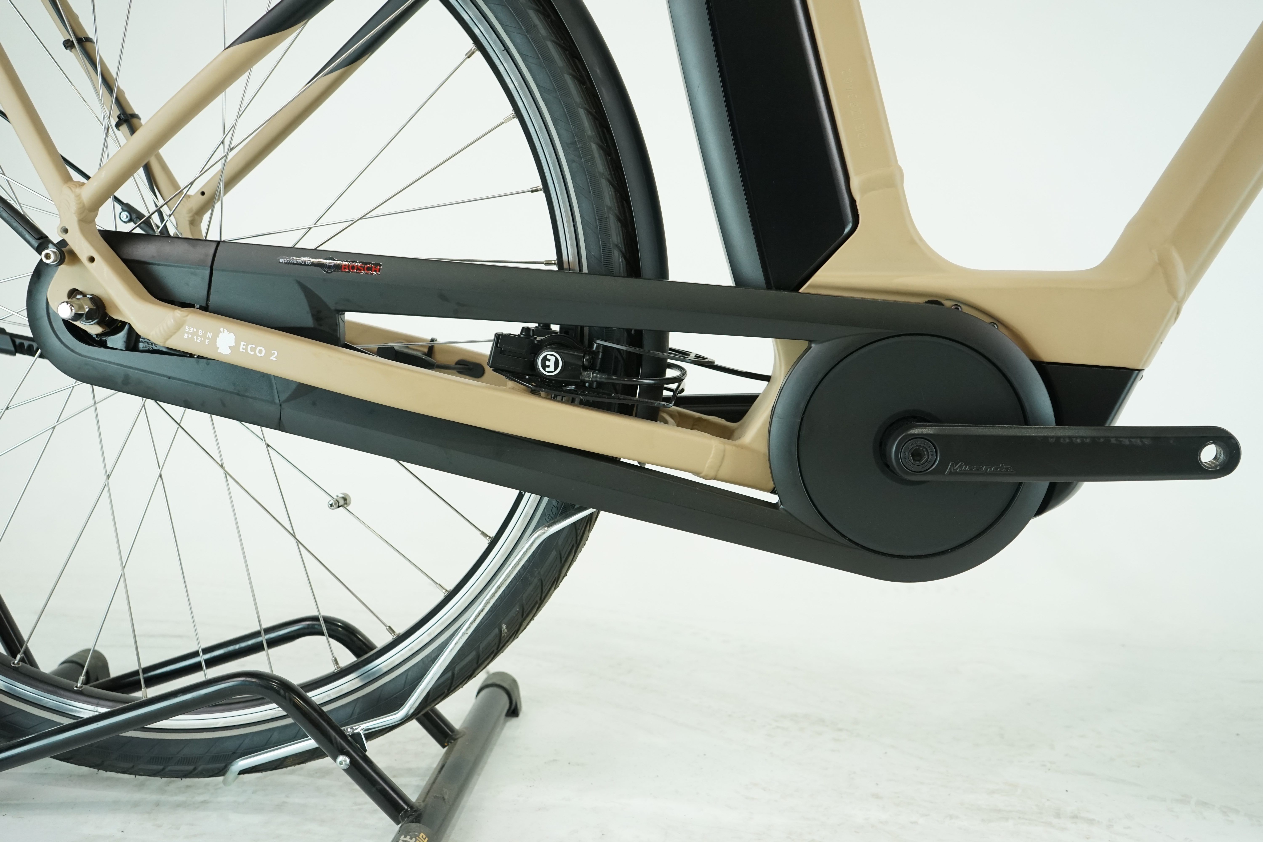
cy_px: 421
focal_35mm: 31
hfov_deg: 60.3
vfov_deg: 42.3
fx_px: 1087
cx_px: 632
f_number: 5.6
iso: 1600
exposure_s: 1/200
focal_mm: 31
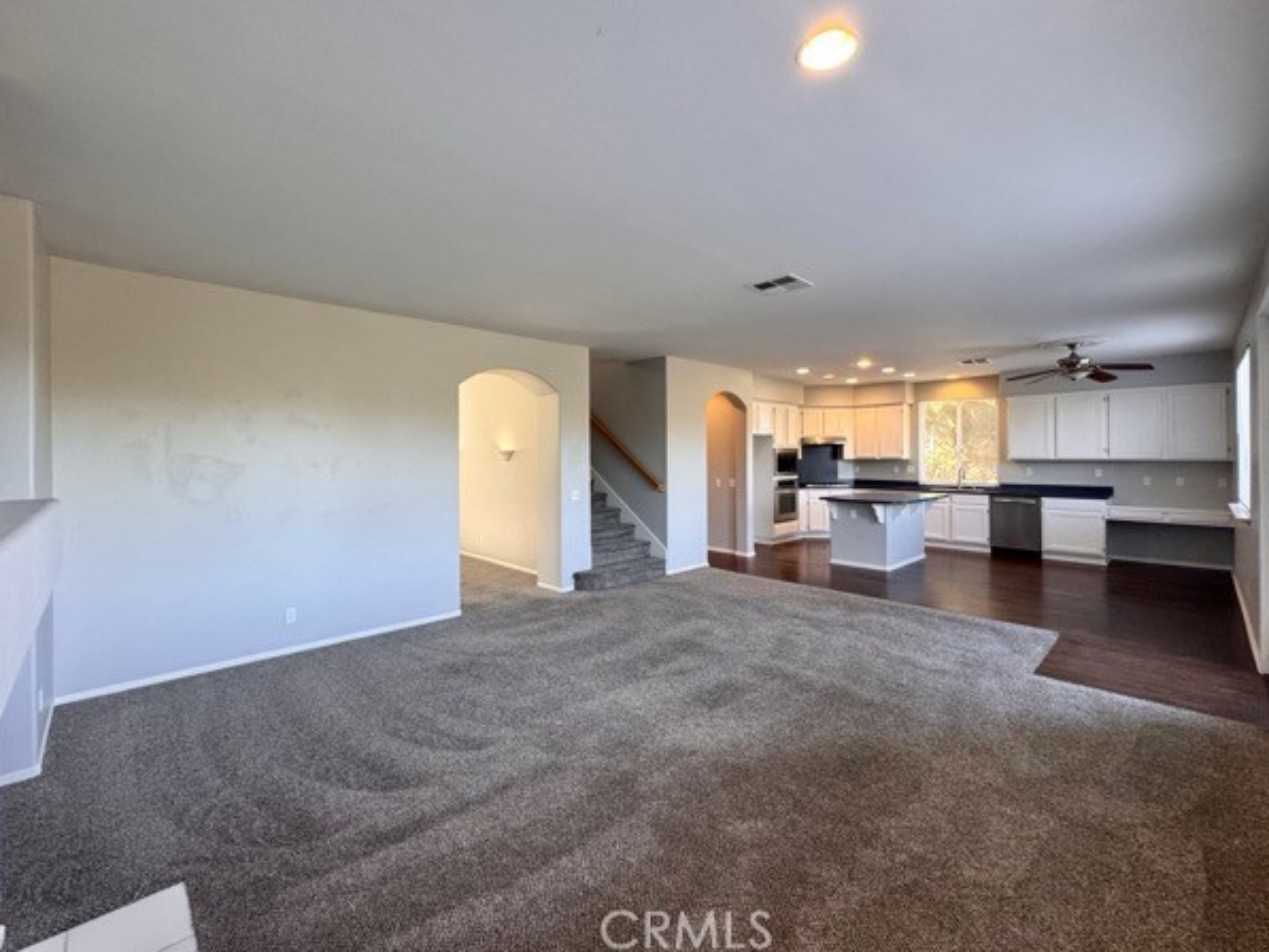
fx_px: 550
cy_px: 450
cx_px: 627
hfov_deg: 98.2
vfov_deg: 81.7
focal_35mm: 15
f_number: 2.2
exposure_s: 1/120
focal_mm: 2.22
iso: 200
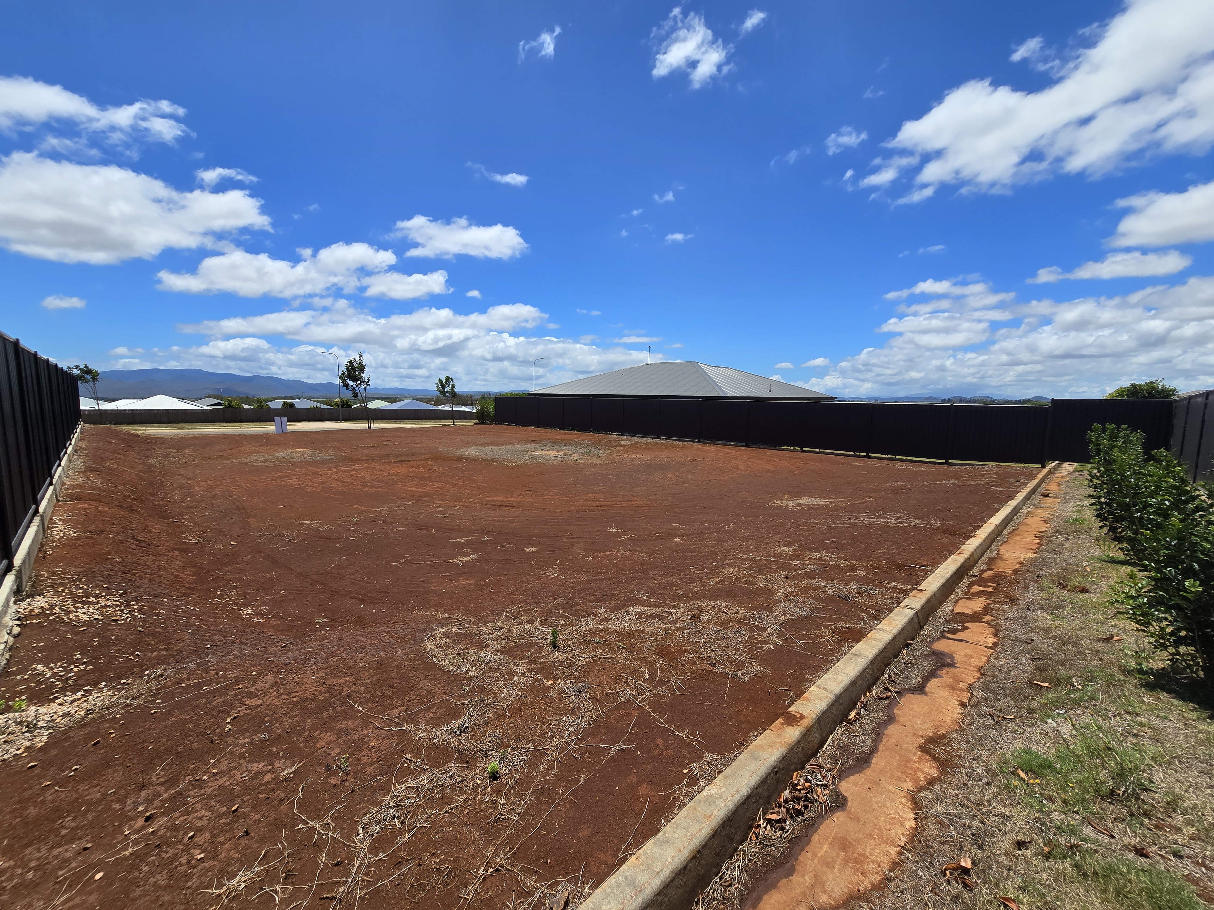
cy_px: 455
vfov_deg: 89.9
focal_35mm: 13
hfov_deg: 106.2
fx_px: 456
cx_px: 607
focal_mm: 2.2
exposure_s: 1/2945
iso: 50
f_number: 2.2
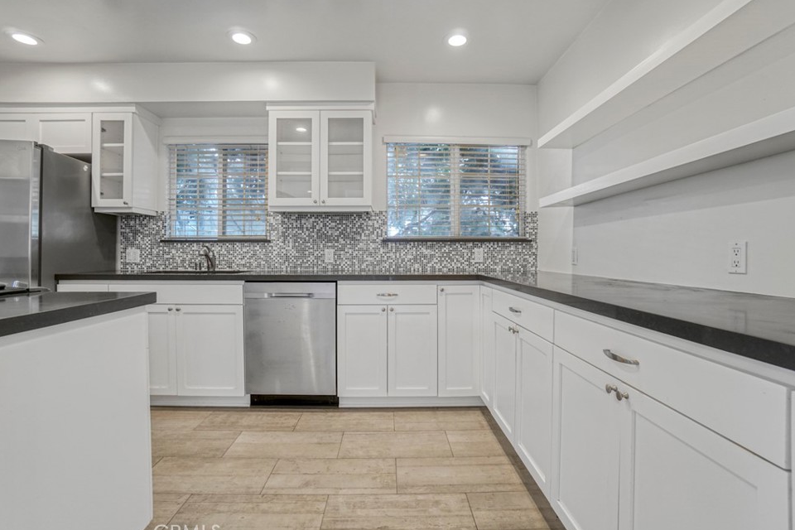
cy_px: 261
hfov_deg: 96.7
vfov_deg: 73.7
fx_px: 353
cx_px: 396
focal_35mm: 16
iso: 1000
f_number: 4
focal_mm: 10
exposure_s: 1/40
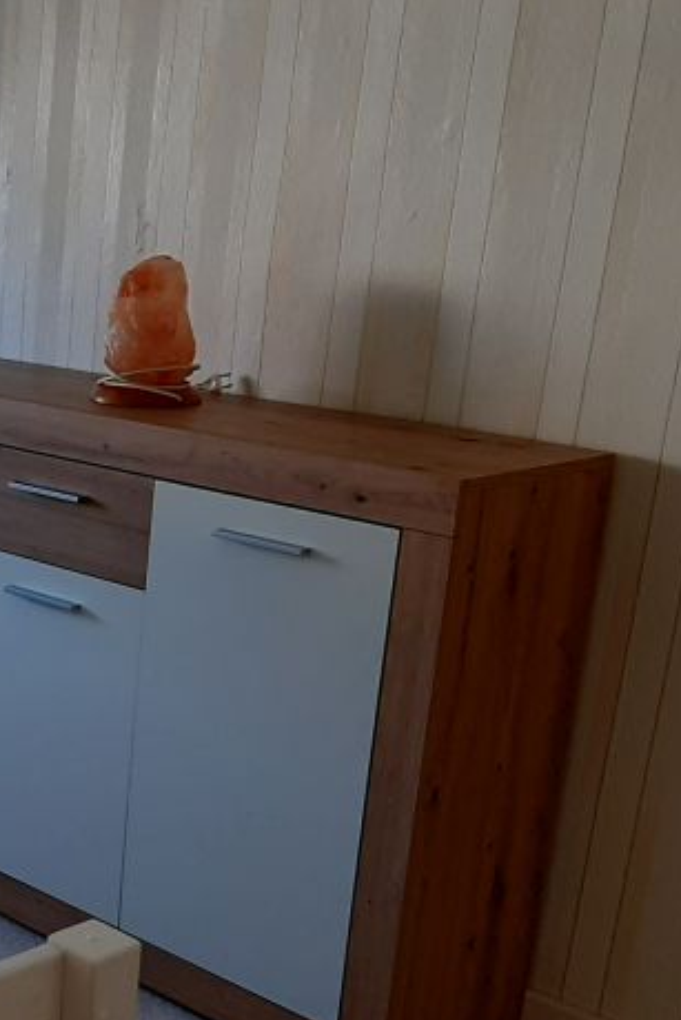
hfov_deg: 20.9
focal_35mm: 61
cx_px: -118
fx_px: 1729
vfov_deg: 32.4
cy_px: 738
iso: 80
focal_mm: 3.93
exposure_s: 1/100
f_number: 1.7
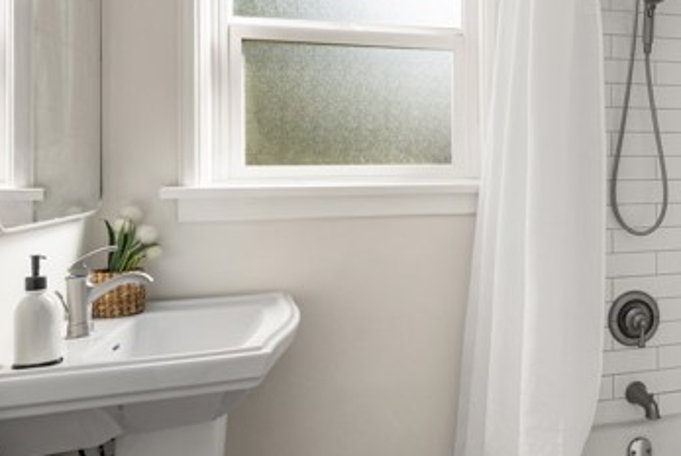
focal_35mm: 36
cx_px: 604
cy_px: 170
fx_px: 680
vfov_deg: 36.8
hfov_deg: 48.1
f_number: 6.3
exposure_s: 1/25
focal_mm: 19.5
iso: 100
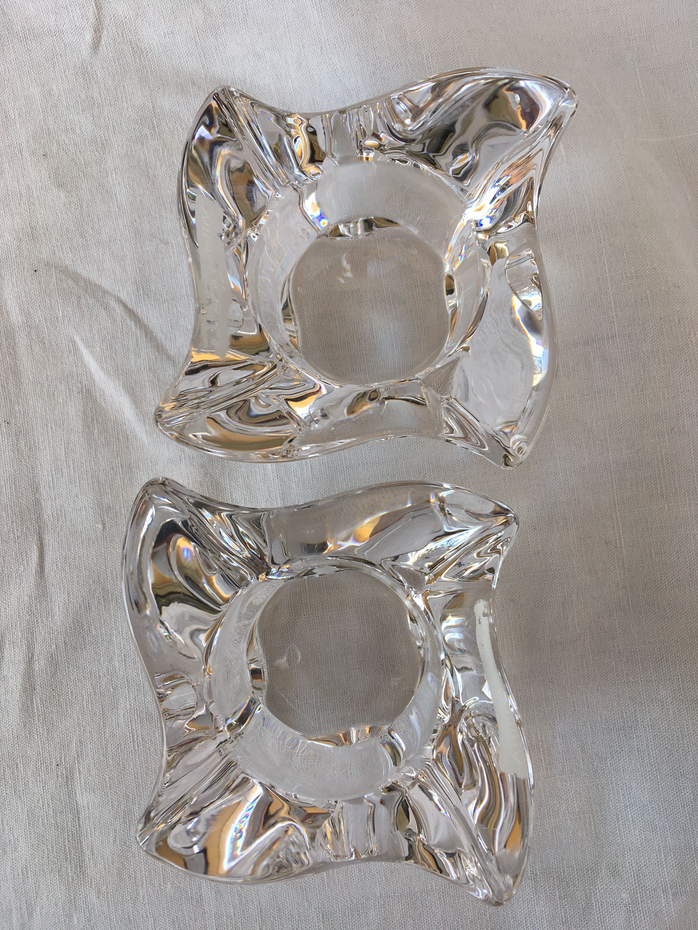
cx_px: 349
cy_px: 465
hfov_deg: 48.2
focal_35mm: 29
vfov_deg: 61.7
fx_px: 780
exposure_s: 1/705
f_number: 2.2
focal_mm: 4.15
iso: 25
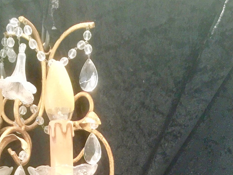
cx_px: 72
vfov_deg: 19.3
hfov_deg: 28.7
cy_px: 259
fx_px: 451
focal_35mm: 67
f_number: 2.2
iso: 125
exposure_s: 1/10
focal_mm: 4.15
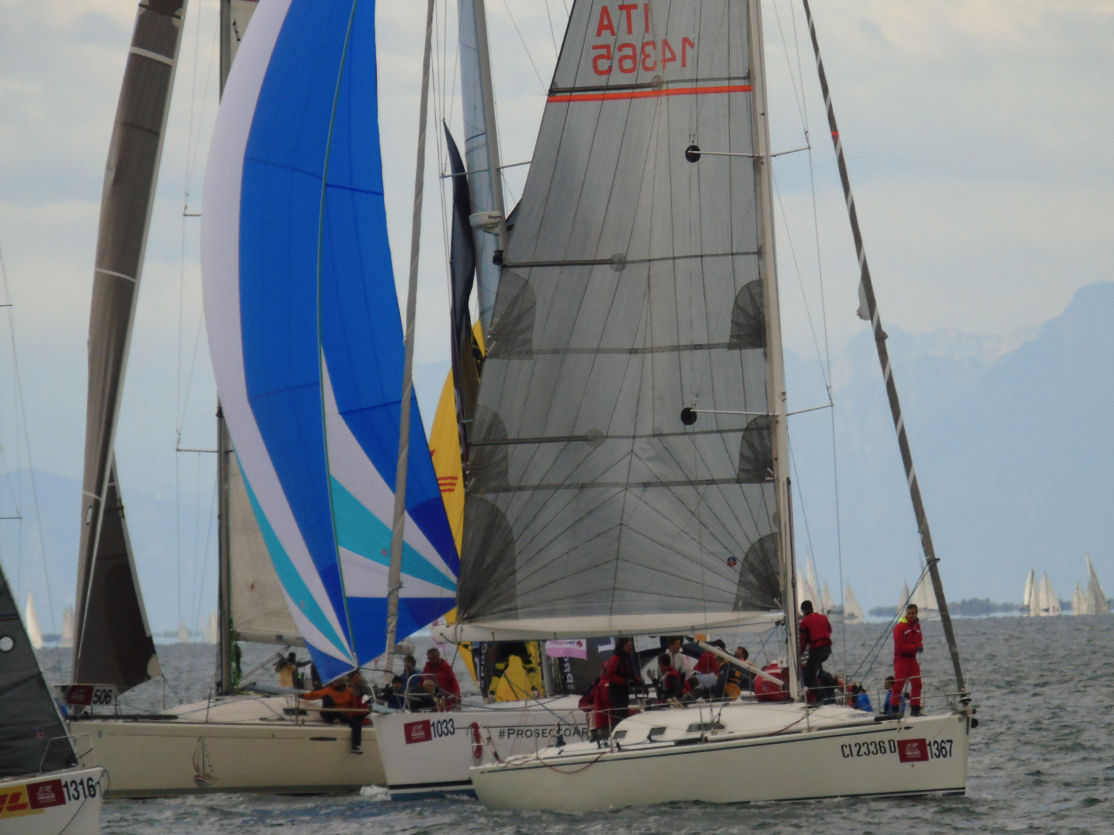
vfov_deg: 2.1
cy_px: 418
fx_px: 23203
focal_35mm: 721
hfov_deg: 2.8
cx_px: 557
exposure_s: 1/1000
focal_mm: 129
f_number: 6
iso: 200
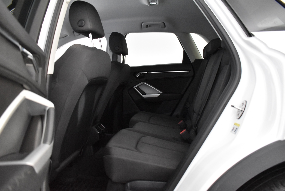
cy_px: 96
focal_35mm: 27
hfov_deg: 67.3
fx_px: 214
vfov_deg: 48.0
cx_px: 142
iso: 5000
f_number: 3.5
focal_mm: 18
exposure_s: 1/30
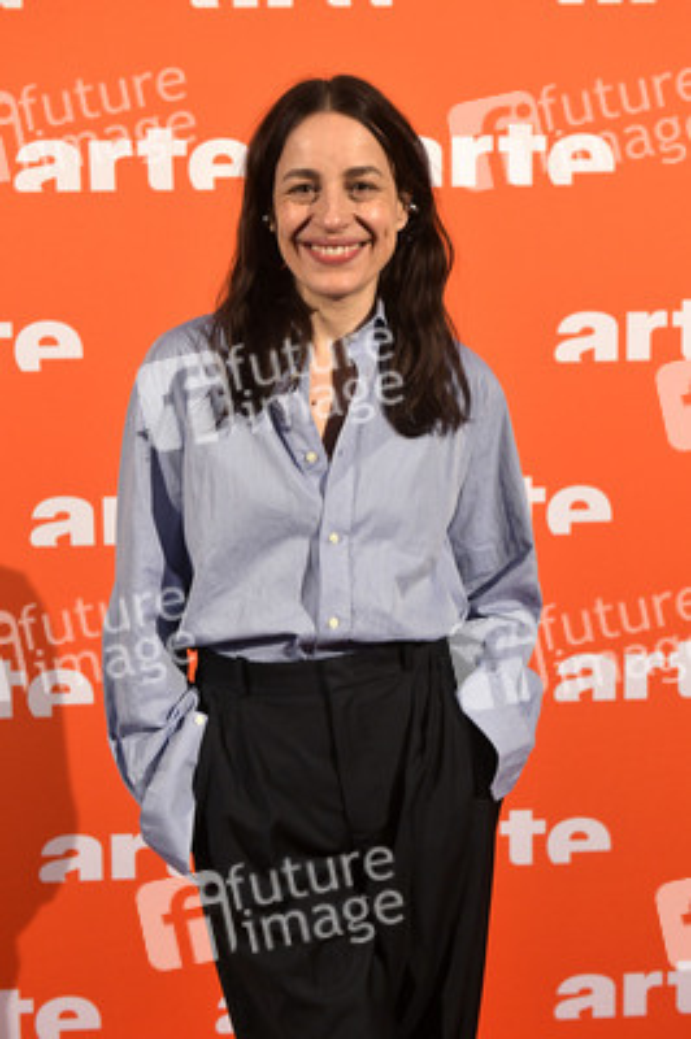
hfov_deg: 26.9
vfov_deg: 39.6
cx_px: 346
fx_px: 1442
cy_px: 520
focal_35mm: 50
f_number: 5.6
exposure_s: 1/160
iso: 2000
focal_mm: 50
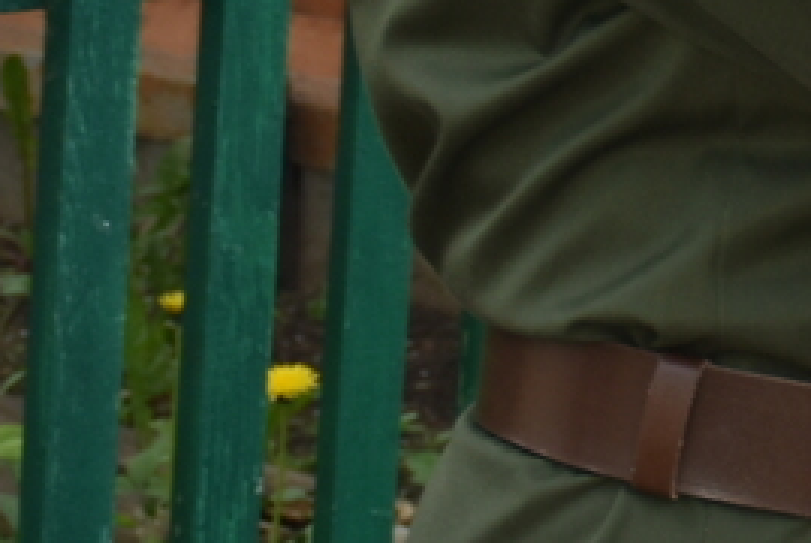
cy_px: -603
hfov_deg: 5.7
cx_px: 2403
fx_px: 7645
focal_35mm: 339
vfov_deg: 4.0
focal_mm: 38
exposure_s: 1/200
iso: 100
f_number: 5
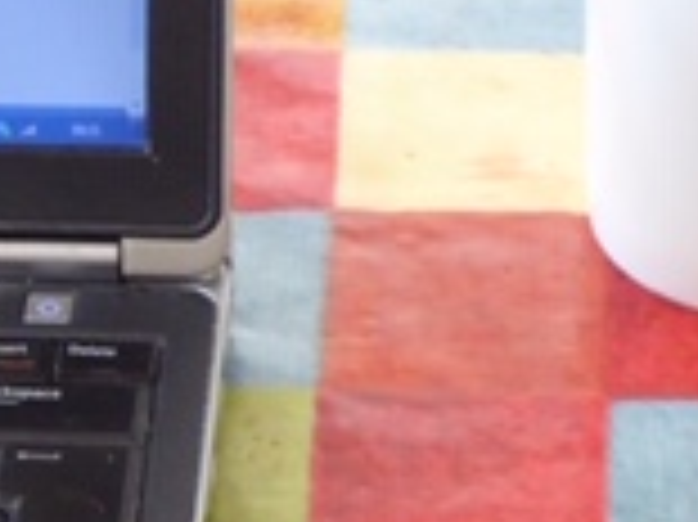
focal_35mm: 285
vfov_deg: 5.2
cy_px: 297
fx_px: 5742
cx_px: -324
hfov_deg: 6.9
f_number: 4.4
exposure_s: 1/25
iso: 400
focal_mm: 11.7
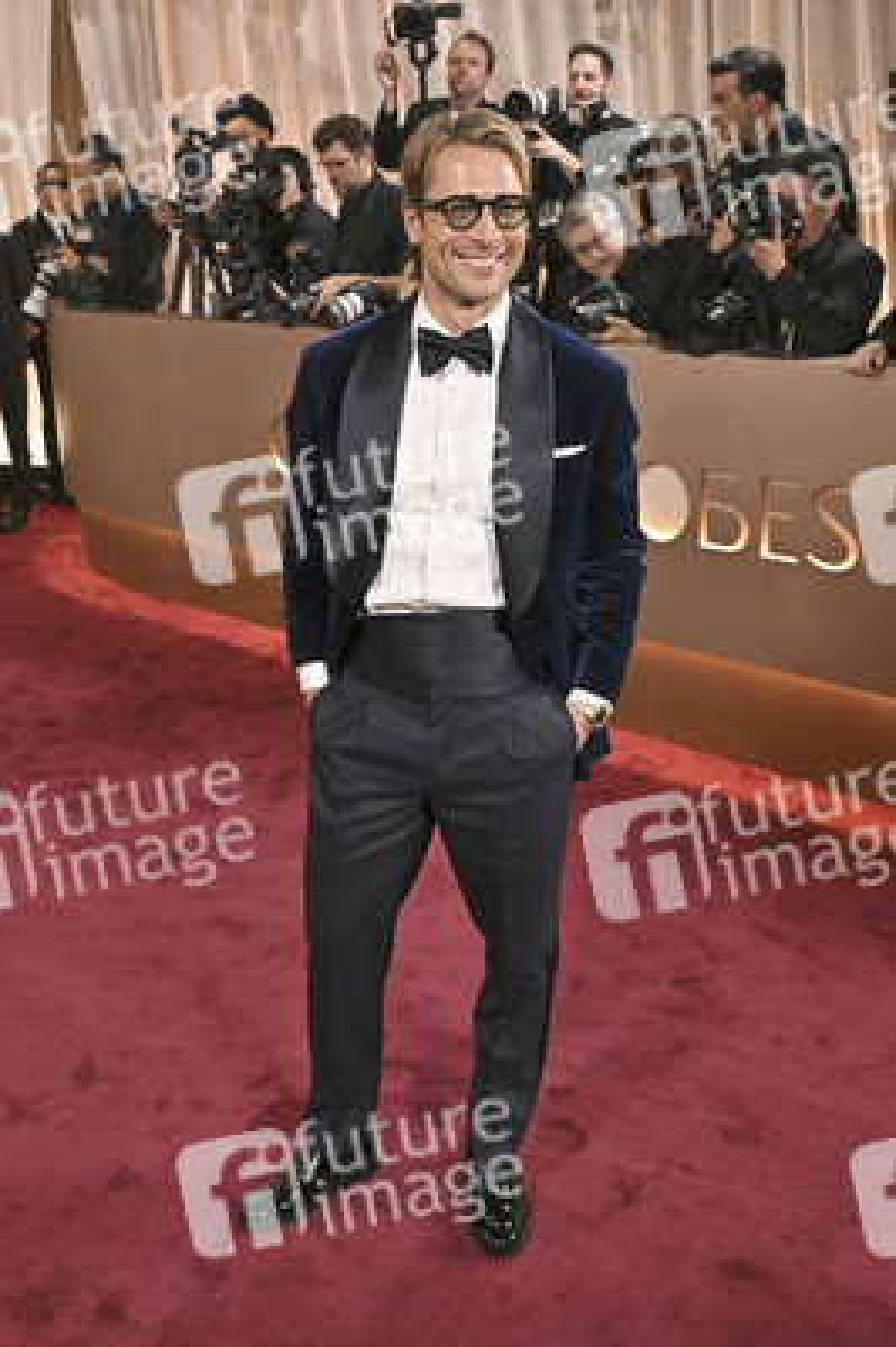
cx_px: 448
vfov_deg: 50.7
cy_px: 674
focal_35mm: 38
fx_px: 1421
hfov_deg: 35.0
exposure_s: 1/320
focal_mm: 38
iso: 2500
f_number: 5.6
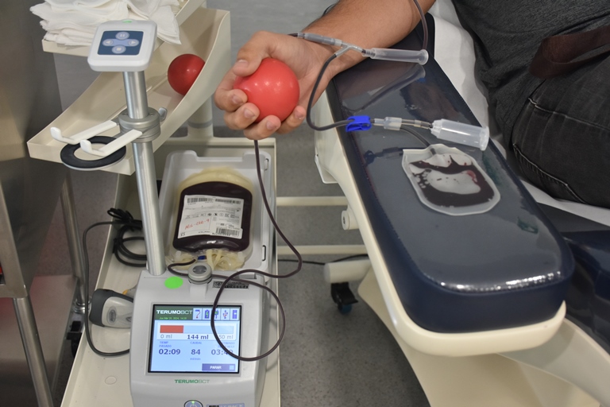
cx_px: 305
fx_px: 686
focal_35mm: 40
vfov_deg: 33.0
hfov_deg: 47.9
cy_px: 204
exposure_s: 1/100
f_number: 5
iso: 800
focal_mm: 27
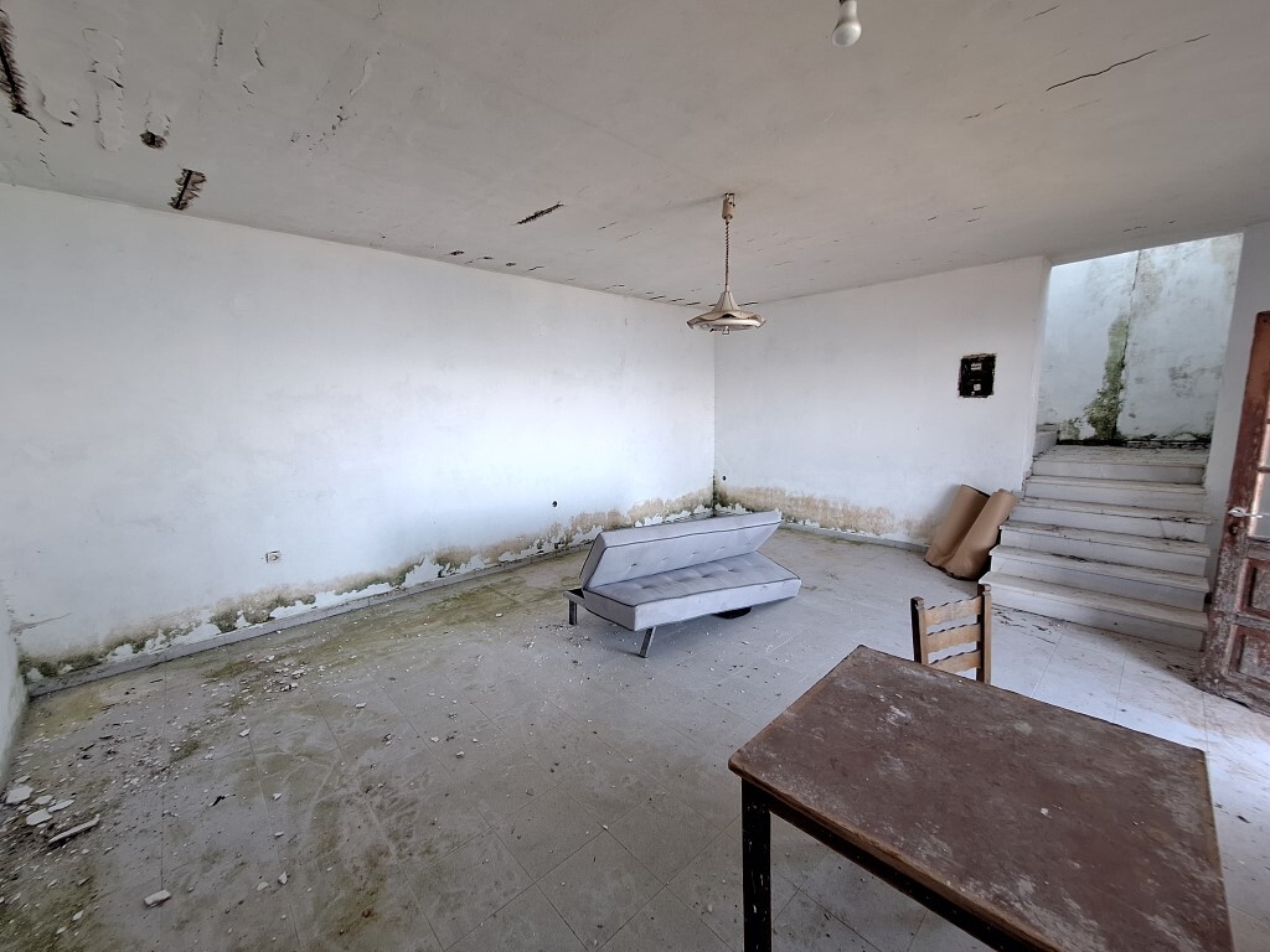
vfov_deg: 89.9
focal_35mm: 13
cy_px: 476
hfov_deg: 106.2
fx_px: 477
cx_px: 635
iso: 100
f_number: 2.2
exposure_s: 1/40
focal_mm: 1.74
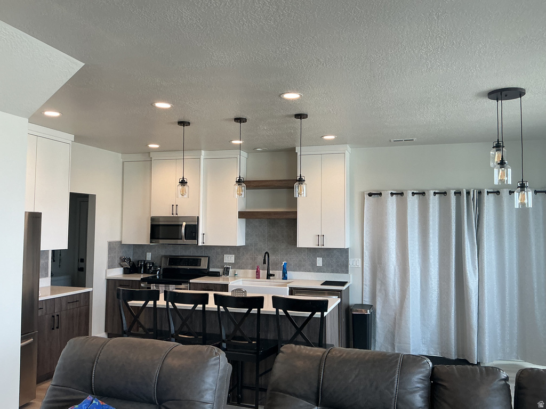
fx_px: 457
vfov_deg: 48.2
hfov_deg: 61.7
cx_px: 273
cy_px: 204
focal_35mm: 29
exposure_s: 1/120
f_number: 1.8
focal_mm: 3
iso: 50
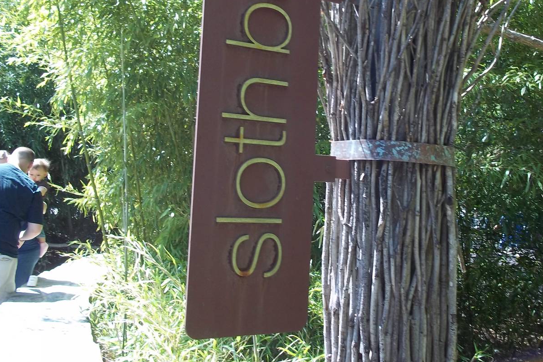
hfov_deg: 39.6
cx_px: 291
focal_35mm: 50
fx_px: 754
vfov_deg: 26.7
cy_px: 100
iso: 80
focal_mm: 6.5
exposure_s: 1/160
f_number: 3.1
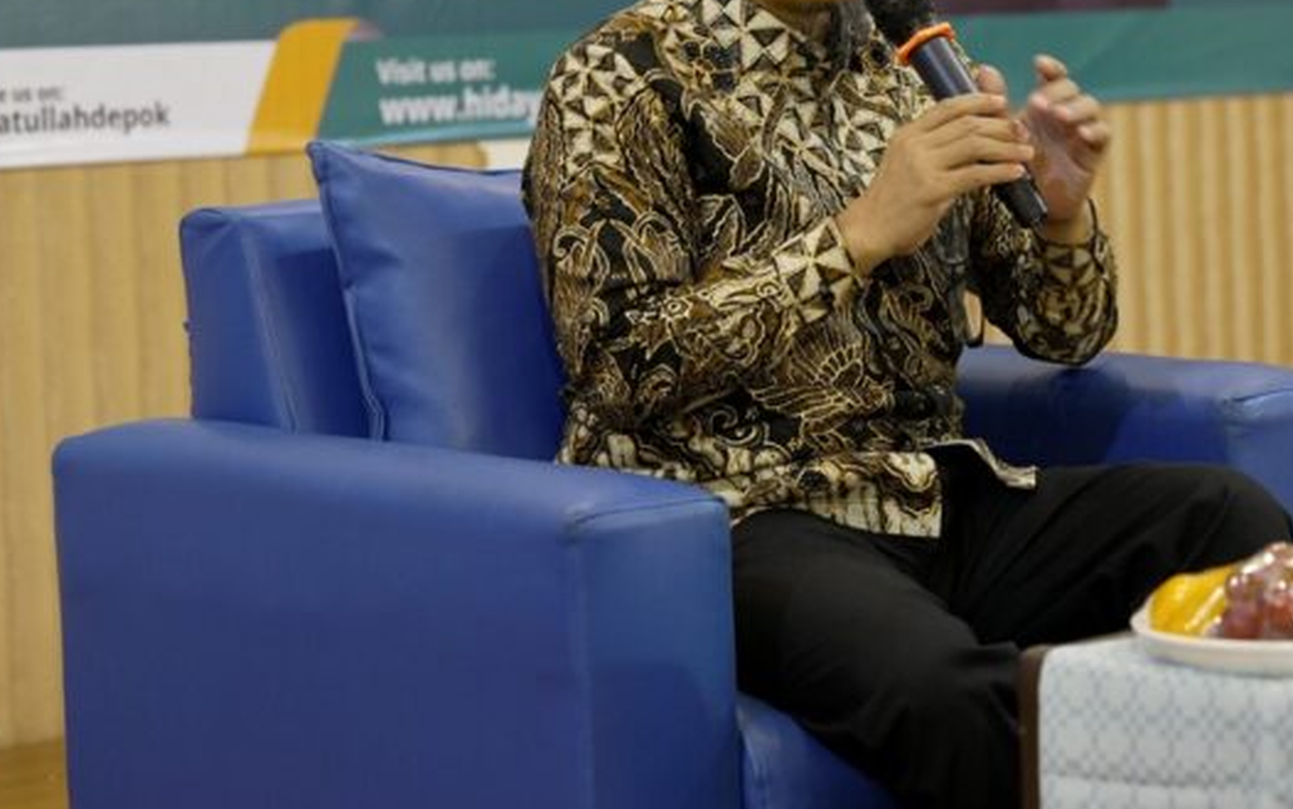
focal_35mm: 104
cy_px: 236
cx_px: 910
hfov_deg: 19.9
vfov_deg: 12.6
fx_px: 3666
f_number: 2.8
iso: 2500
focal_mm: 70
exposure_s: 1/80
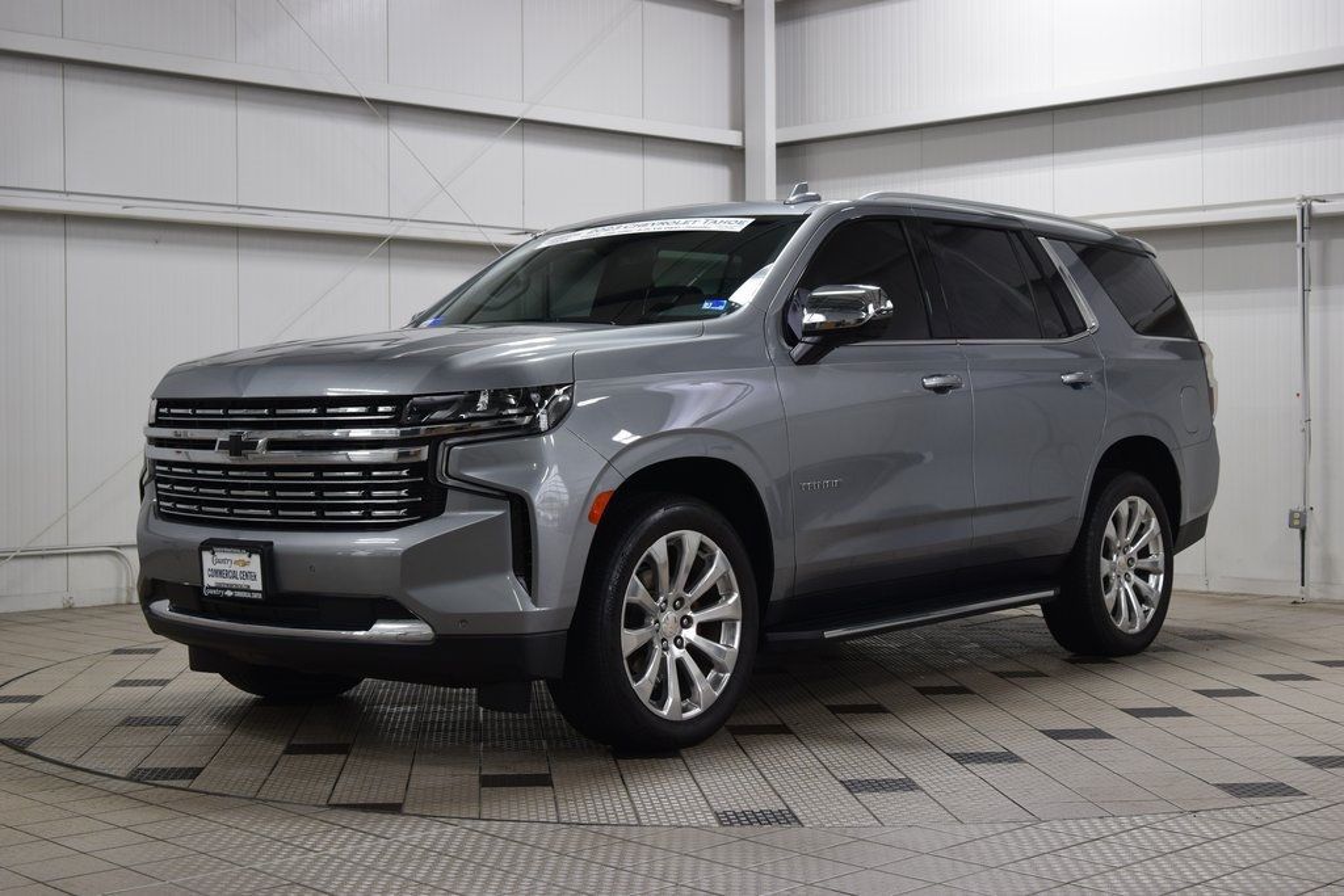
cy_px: 448
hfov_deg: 37.8
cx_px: 672
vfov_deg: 25.8
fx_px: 1960
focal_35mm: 52
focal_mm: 35
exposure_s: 1/20
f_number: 6.3
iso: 400
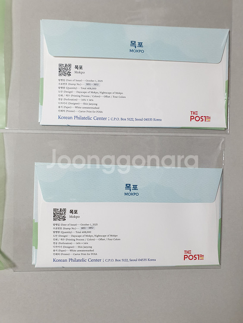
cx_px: 122
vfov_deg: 67.3
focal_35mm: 26
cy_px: 162
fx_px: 243
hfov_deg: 53.1
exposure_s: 1/60
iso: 250
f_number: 2.4
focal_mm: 4.3
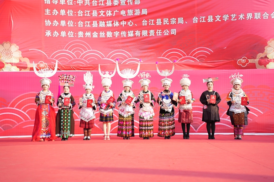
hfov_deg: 31.0
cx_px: 137
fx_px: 495
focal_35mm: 65
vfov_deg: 20.9
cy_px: 91
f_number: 2.8
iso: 125
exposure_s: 1/640
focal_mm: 65
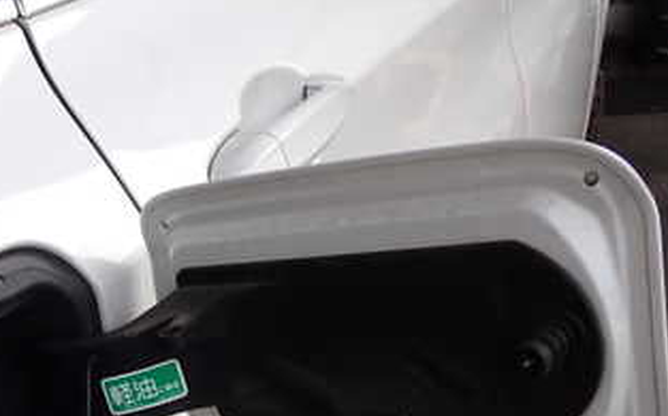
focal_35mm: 61
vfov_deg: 20.1
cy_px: 476
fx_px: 1110
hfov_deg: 32.7
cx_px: 147
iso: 100
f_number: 3.2
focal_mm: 5.4
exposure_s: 1/250
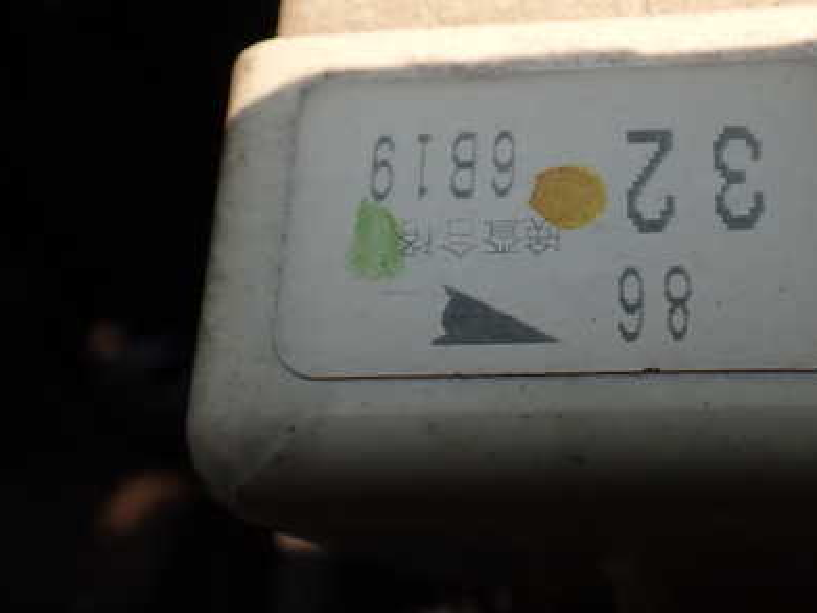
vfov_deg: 31.3
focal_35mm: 46
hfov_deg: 40.5
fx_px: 1085
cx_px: 570
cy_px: 203
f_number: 3.2
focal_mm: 5.4
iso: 100
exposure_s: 1/640
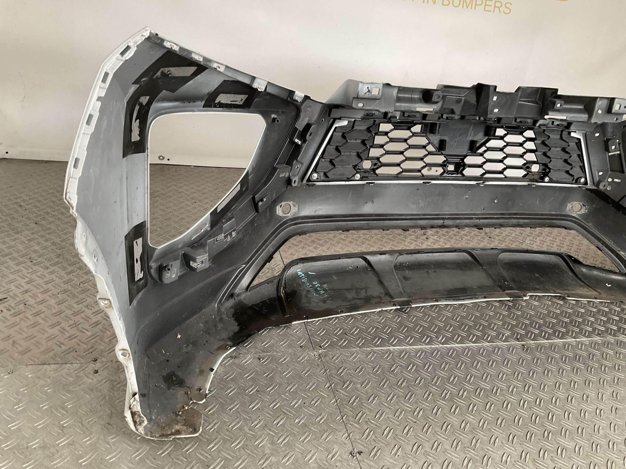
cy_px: 234
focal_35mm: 29
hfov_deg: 61.7
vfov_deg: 48.2
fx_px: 524
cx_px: 313
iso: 50
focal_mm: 3
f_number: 1.8
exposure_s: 1/50
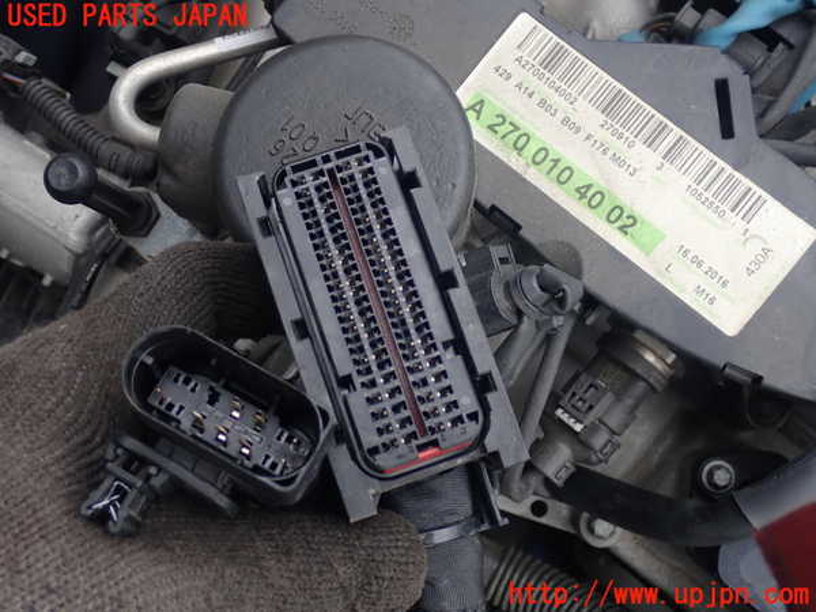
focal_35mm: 46
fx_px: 1084
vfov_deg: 31.5
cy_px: 306
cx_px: 408
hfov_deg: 41.2
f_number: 3.1
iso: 100
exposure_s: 1/100
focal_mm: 8.41
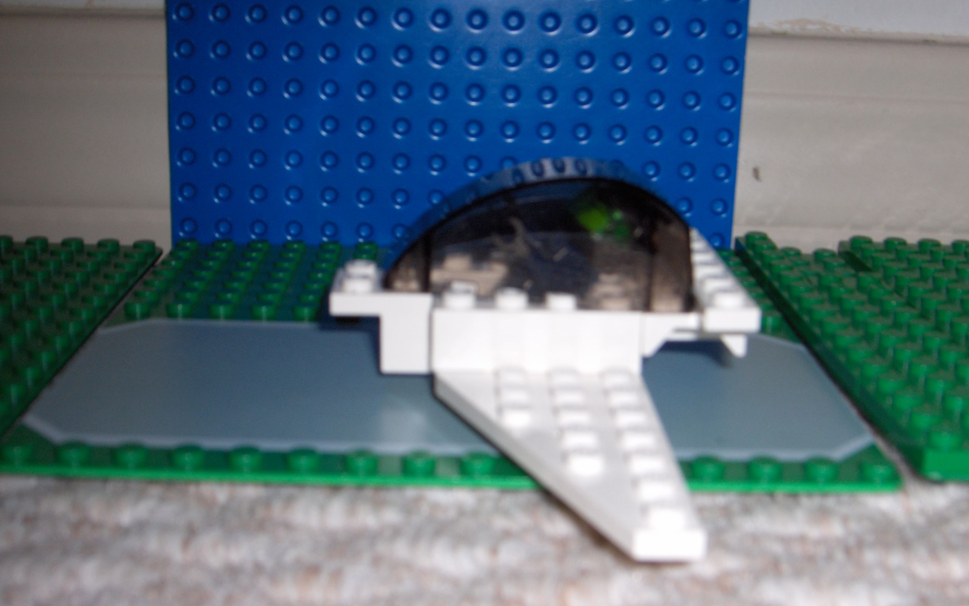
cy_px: 263
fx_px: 1241
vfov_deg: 27.4
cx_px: 486
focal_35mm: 47
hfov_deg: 42.6
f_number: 5
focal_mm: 9
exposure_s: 1/60
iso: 100
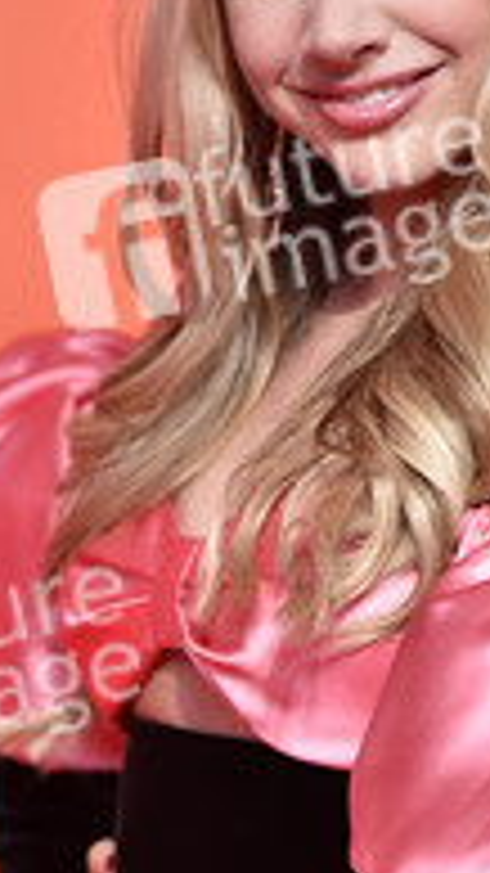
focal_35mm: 431
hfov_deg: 2.8
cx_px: 400
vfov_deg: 5.0
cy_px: 450
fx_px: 9964
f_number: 3.5
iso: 2000
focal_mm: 200
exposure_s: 1/250
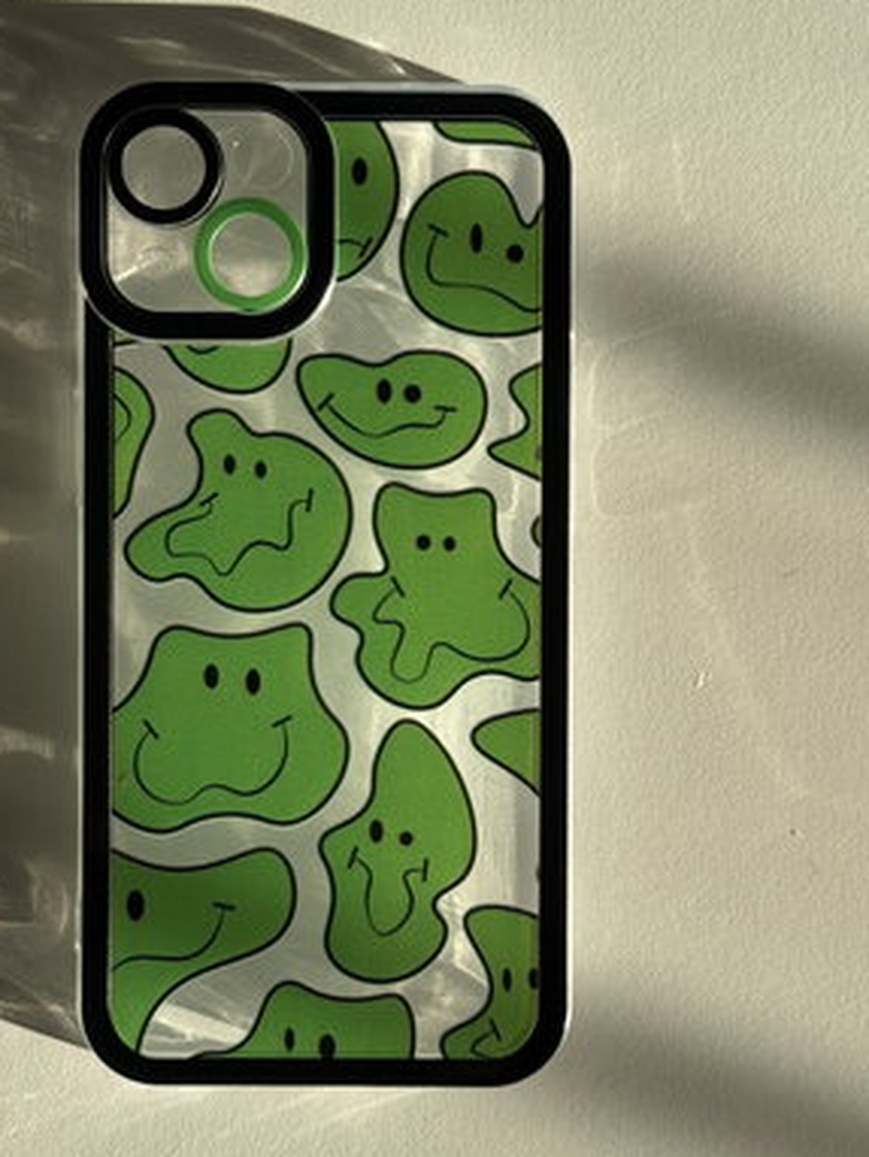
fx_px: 2240
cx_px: 324
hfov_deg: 21.9
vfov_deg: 29.0
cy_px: 592
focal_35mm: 67
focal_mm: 6.76
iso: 64
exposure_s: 1/2513
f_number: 1.78
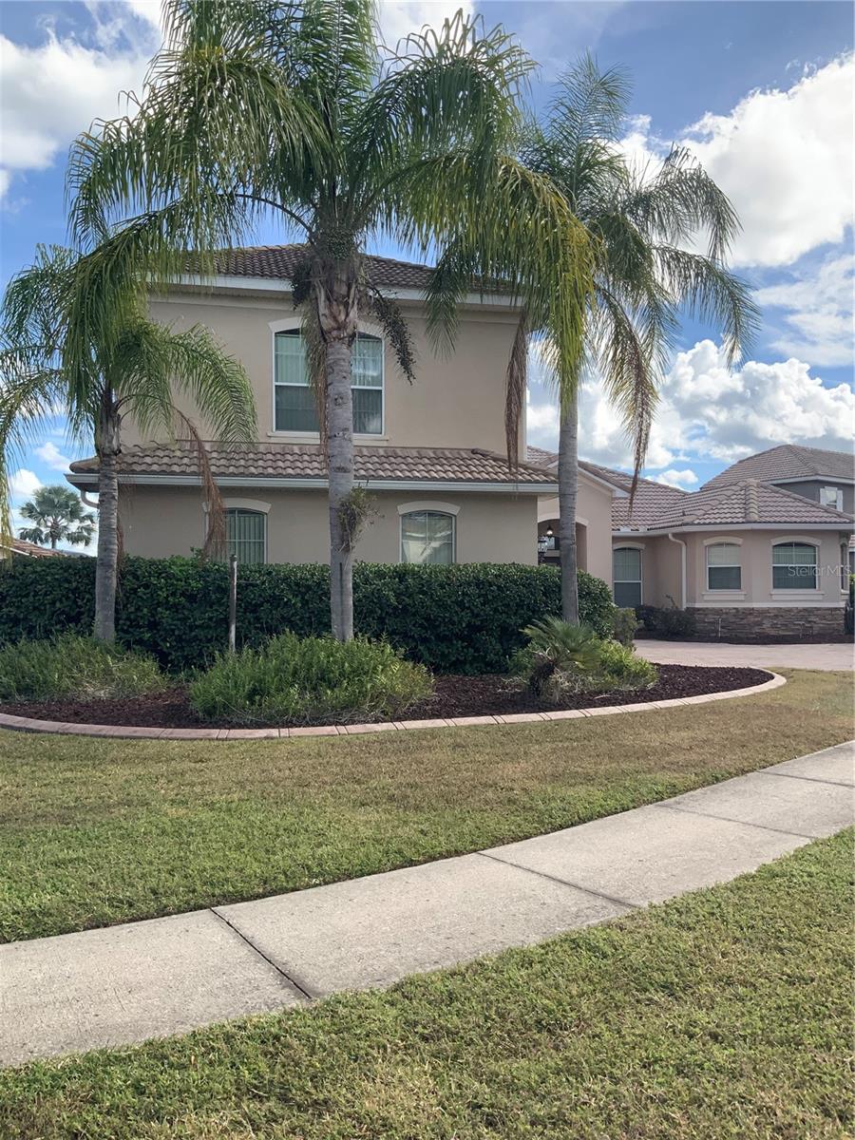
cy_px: 570
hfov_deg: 48.2
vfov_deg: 61.7
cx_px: 428
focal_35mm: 29
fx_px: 955
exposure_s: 1/997
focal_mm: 3
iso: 16
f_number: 1.8
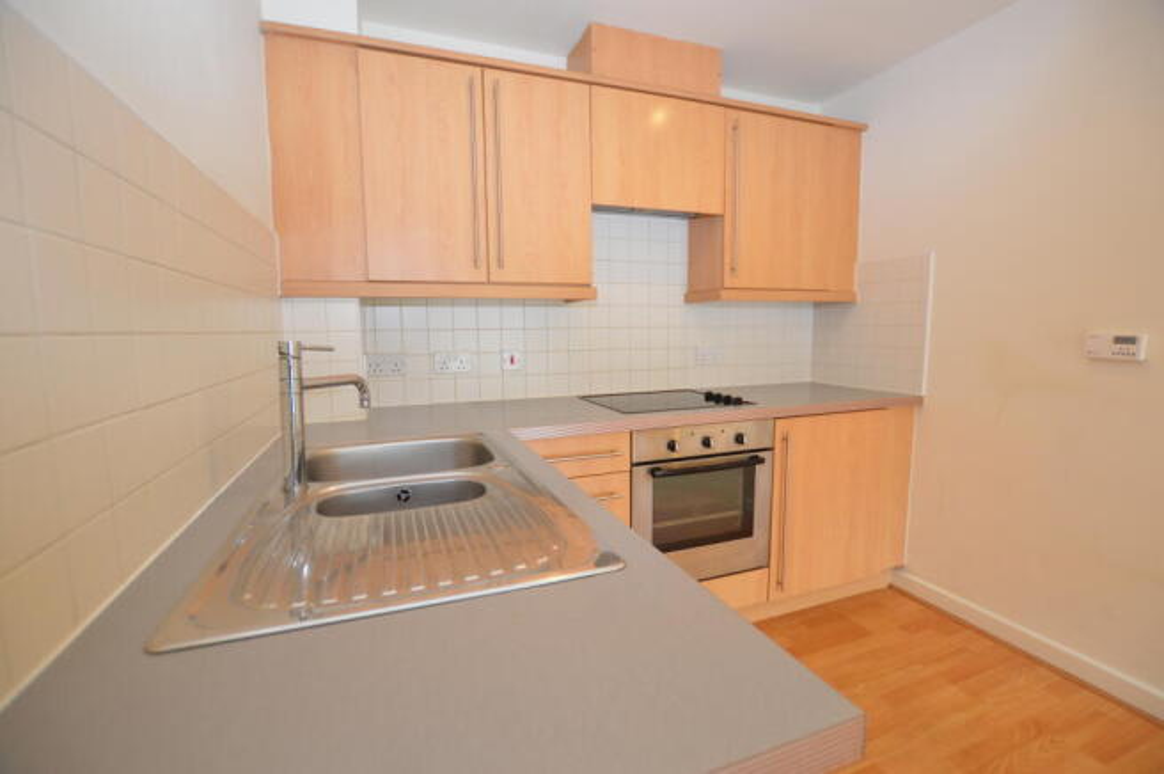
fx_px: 485
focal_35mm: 15
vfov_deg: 77.2
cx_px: 582
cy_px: 387
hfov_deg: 100.4
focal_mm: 10
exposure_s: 1/60
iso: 400
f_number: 4
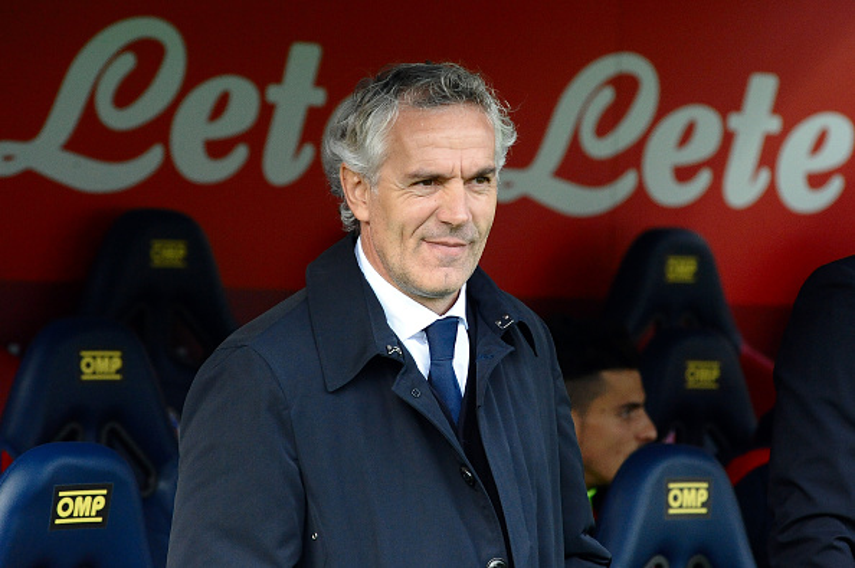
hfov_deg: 10.3
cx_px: 428
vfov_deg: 6.9
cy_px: 284
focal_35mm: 200
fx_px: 4746
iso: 4500
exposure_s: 1/1250
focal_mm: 200
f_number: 7.1
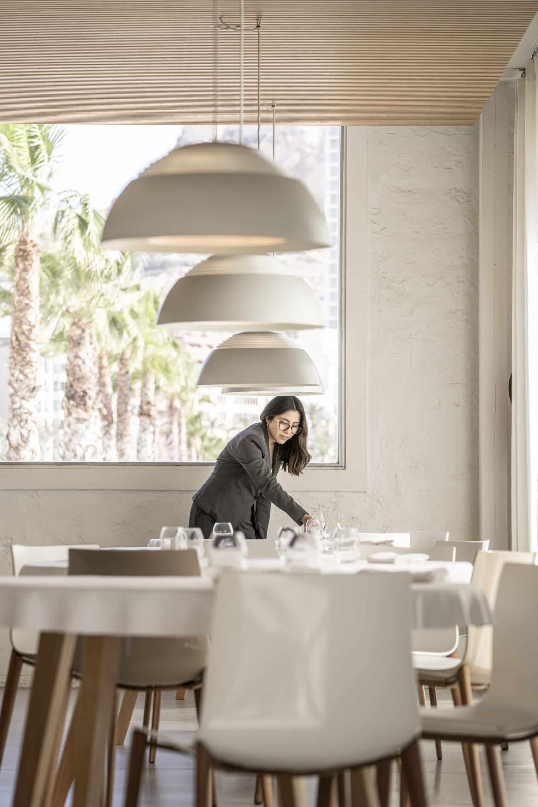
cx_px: 269
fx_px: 2936
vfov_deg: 15.6
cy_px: 404
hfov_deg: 10.5
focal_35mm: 131
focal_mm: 131
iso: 200
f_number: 5.6
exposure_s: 1/200
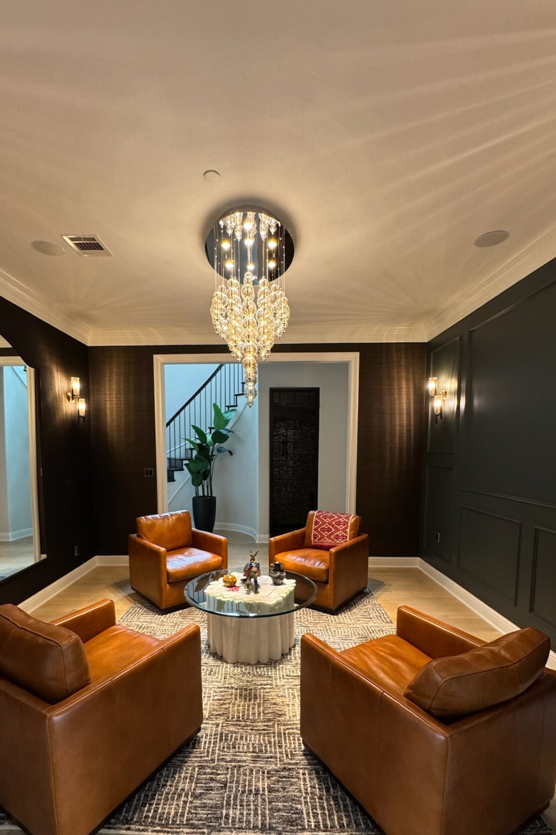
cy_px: 487
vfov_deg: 92.5
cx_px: 255
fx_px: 394
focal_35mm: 17
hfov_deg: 70.3
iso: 400
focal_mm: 2.22
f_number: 2.2
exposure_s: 1/60
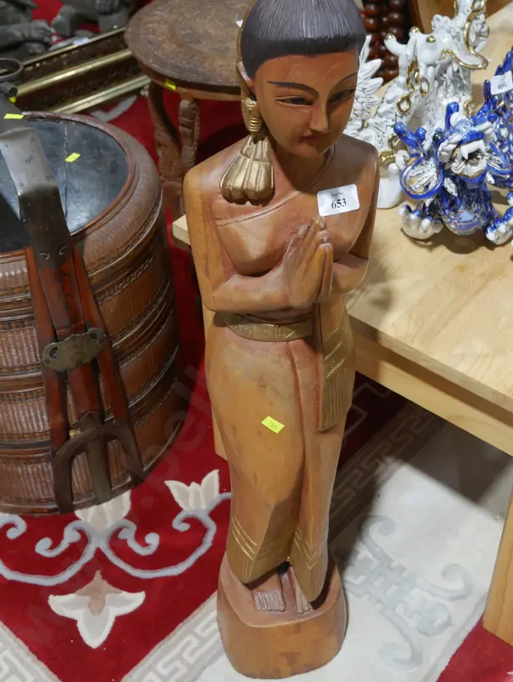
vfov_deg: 41.1
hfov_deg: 31.5
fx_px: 908
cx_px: 286
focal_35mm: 46
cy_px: 295
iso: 500
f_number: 4
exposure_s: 1/60
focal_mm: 18
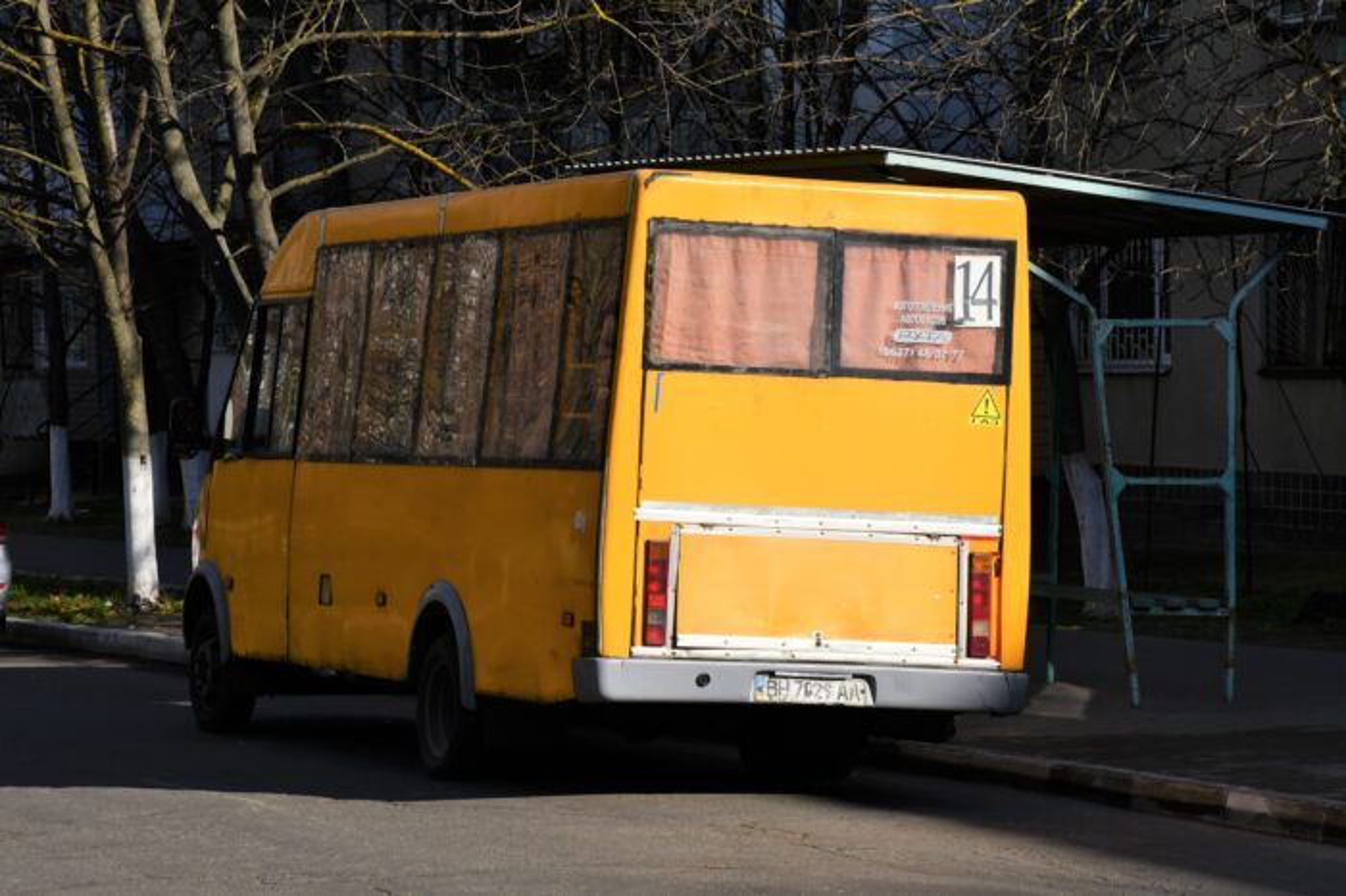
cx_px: 673
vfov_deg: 10.8
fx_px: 4746
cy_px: 448
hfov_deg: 16.1
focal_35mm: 127
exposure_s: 1/250
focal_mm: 85
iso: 100
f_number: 13
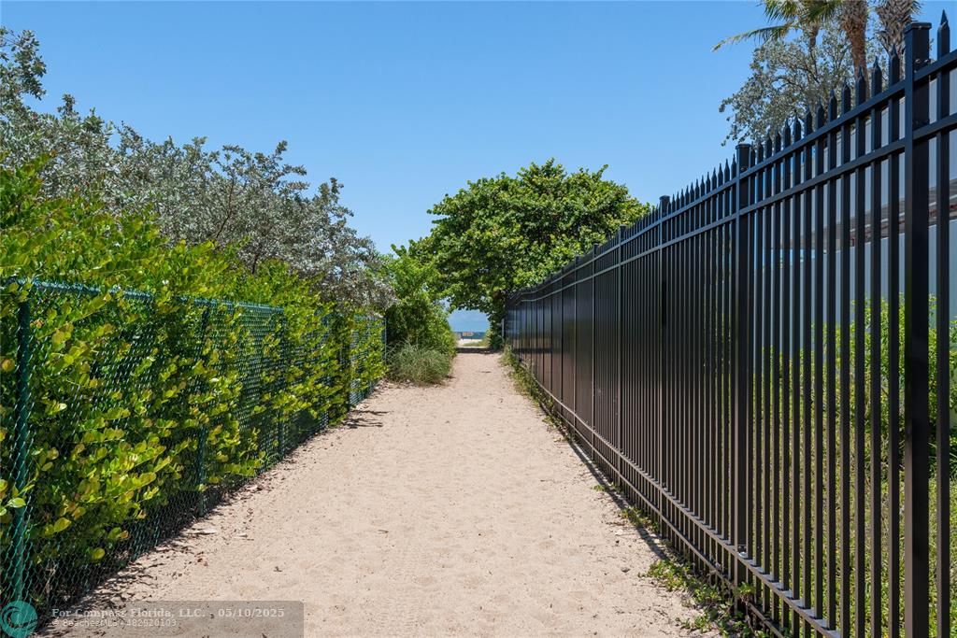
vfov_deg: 37.9
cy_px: 319
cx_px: 478
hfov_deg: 54.4
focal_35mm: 35
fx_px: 930
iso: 250
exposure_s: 1/800
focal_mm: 35
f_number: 8
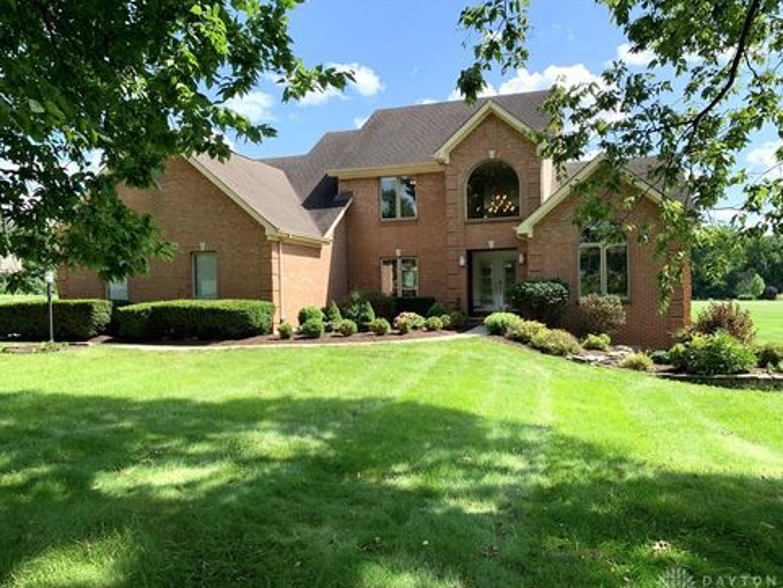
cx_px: 399
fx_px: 611
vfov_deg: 51.4
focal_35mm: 27
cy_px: 299
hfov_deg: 65.3
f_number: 1.8
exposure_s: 1/894
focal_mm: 4.25
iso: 25
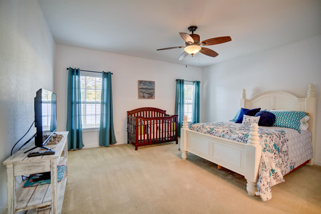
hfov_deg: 96.7
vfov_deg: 73.8
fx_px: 143
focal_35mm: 16
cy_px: 107
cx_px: 160
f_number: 2.8
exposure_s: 1/15
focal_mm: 16
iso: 200
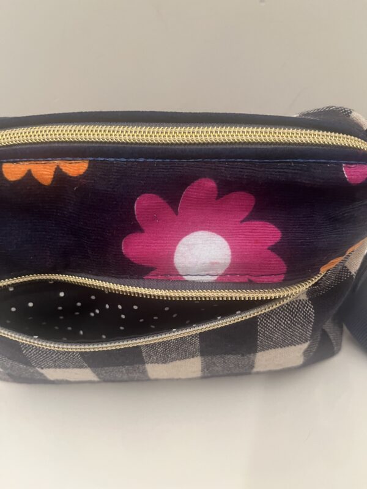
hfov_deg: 53.1
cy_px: 244
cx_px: 184
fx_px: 368
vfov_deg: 67.3
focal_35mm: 26
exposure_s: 1/50
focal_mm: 5.1
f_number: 1.6
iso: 320
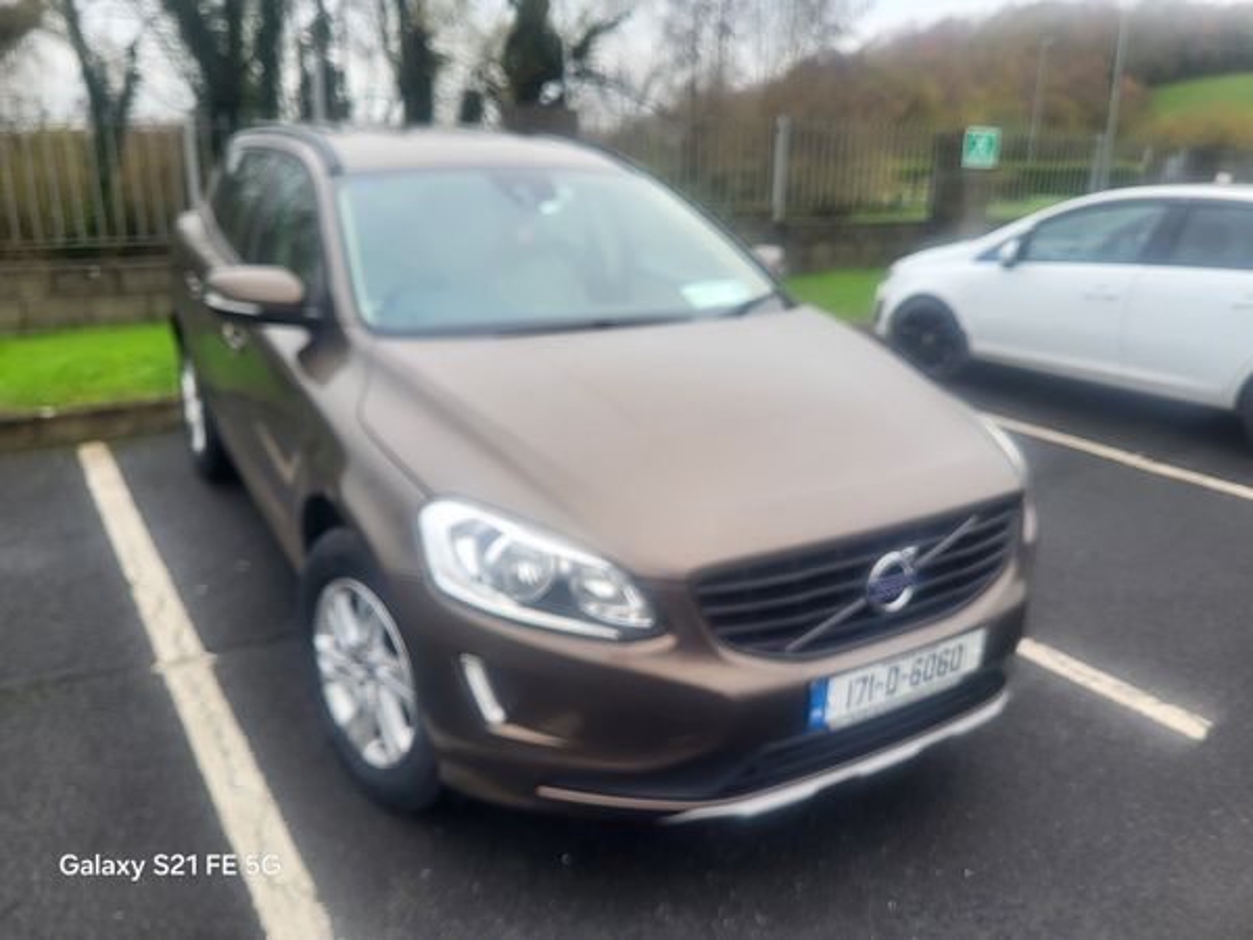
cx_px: 626
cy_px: 470
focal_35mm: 26
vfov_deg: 53.1
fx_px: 941
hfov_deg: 67.3
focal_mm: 5.4
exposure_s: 1/100
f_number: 1.8
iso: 40
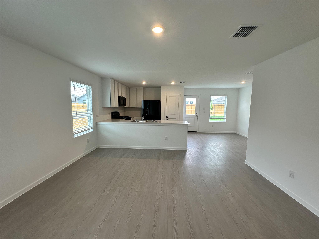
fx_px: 129
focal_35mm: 14
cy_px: 120
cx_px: 160
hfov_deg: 102.1
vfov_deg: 85.7
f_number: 2.2
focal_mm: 2.22
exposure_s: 1/120
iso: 160
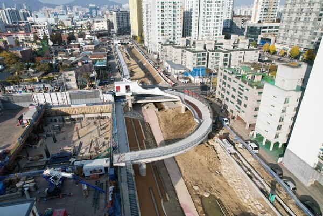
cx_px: 162
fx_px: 197
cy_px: 108
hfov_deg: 78.6
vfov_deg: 57.2
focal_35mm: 22
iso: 200
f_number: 2.8
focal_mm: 8.38
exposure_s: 1/2500
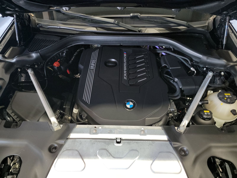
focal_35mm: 24
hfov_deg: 71.6
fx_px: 164
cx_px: 118
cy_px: 89
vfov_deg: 56.8
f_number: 1.8
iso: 803
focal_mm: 6.7
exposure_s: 1/59
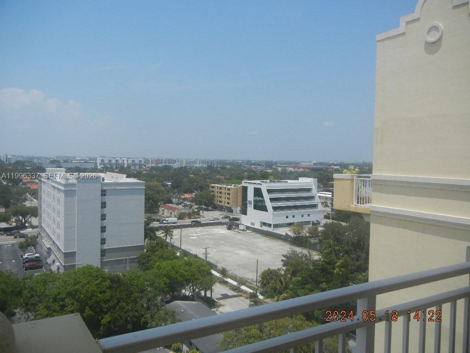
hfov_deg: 60.0
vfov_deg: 46.8
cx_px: 235
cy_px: 176
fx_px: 407
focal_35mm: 30
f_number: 7
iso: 160
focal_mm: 5.4
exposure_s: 1/699
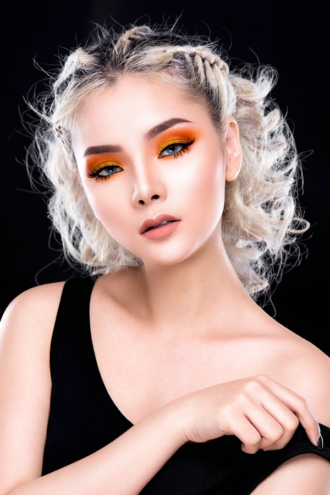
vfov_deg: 15.2
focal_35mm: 135
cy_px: 248
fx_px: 1855
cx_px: 165
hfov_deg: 10.2
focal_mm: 135
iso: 100
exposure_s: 1/125
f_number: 10
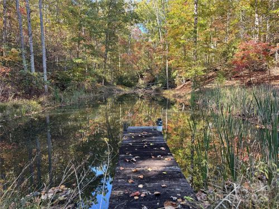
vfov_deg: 56.8
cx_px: 140
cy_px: 104
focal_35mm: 24
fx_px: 193
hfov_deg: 71.6
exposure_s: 1/170
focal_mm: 6.76
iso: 64
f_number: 1.78
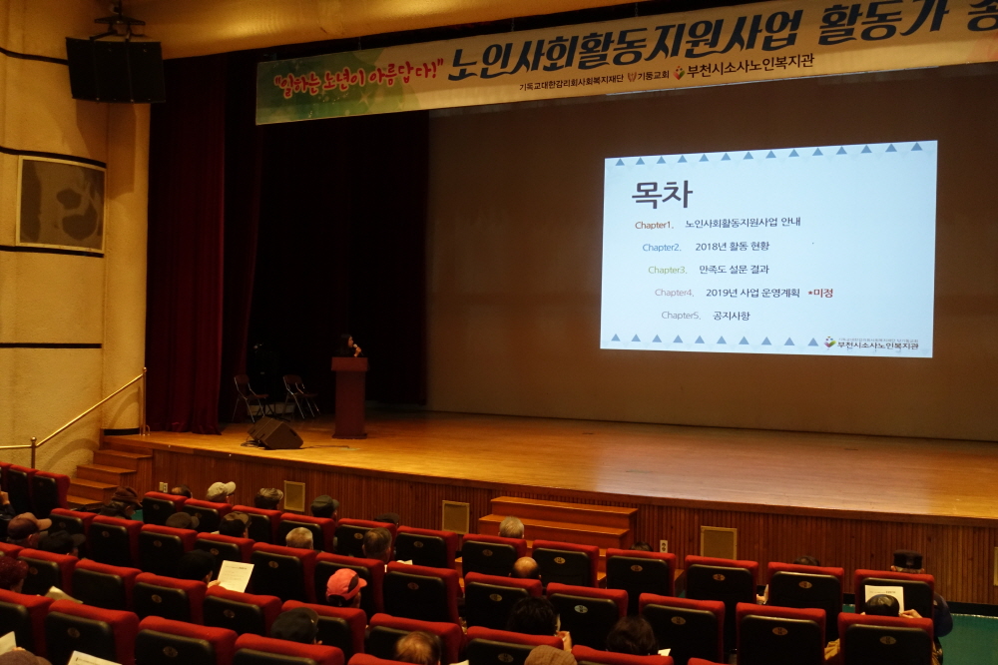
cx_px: 499
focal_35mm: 37
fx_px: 1025
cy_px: 332
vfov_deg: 35.9
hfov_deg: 51.9
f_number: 2.8
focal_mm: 13.53
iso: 800
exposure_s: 1/13
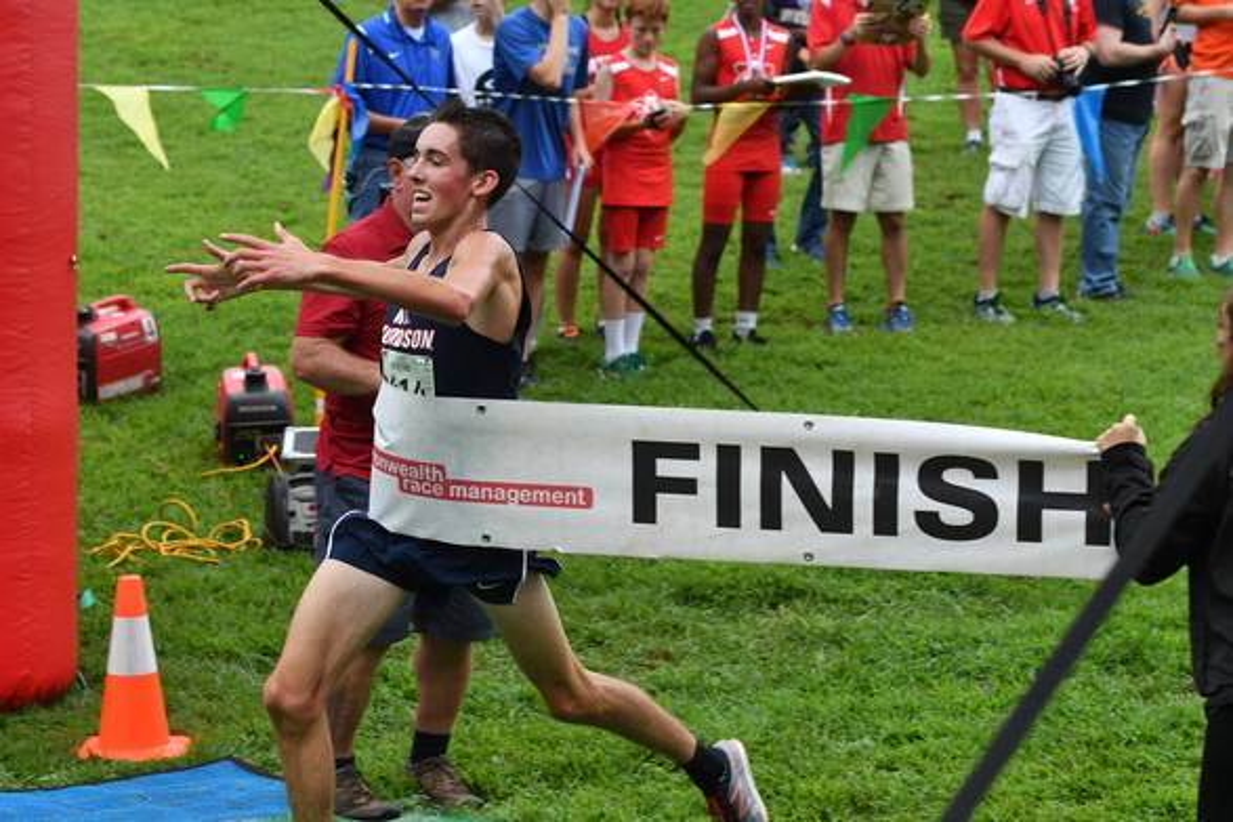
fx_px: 3595
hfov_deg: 19.5
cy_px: 411
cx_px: 616
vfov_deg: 13.0
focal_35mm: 105
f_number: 3.5
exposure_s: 1/800
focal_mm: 70
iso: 640
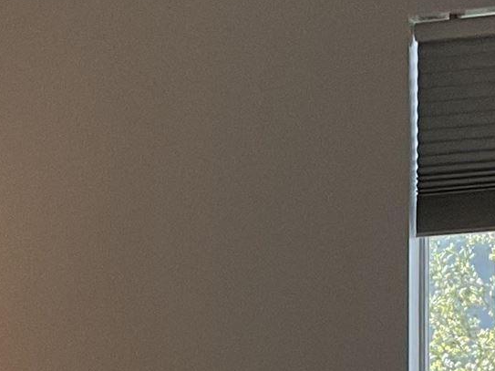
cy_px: 658
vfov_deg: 8.7
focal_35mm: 164
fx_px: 2345
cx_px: 52
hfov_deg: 12.0
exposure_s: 1/60
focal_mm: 3
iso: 50
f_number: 1.8
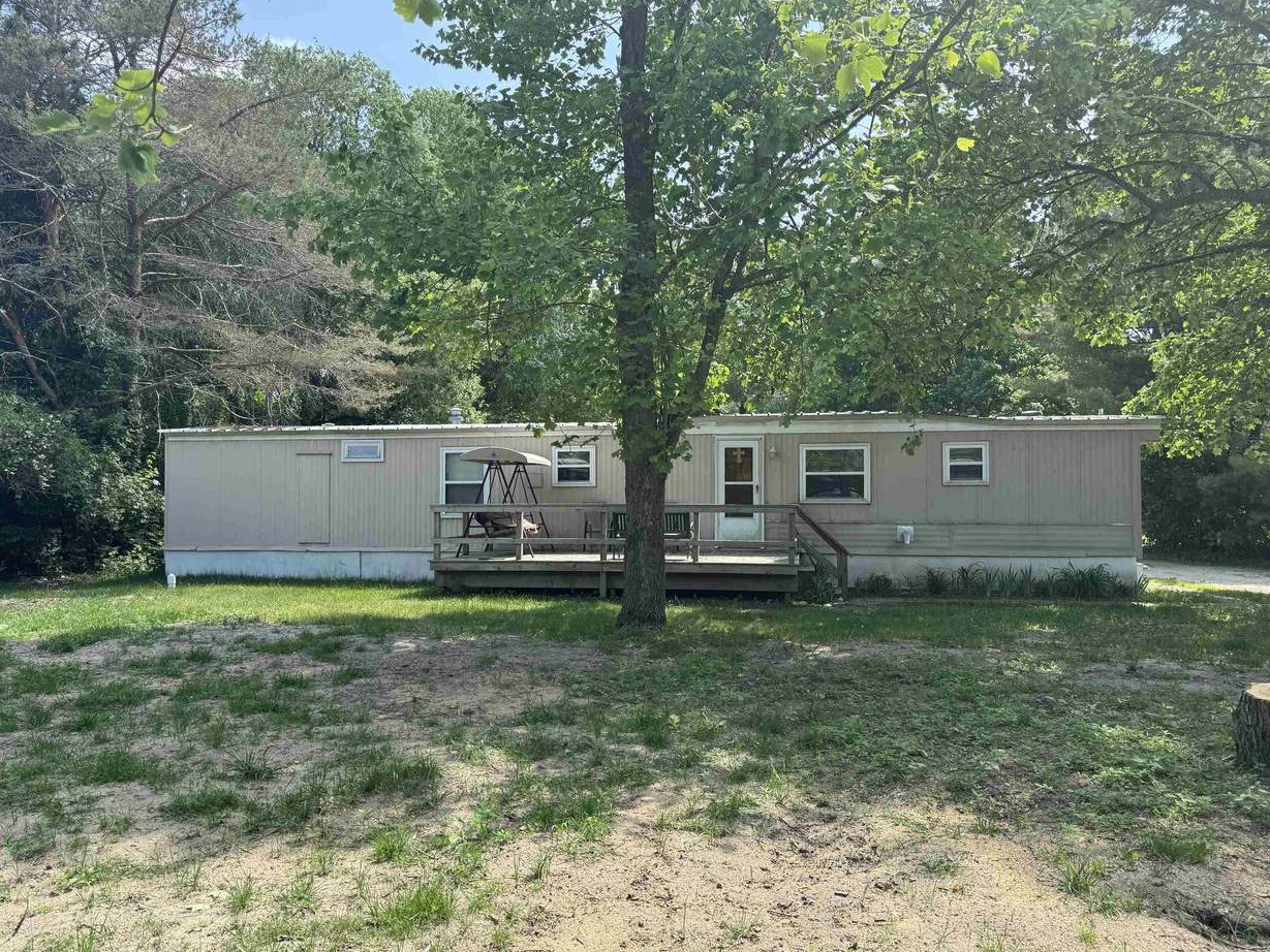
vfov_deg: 54.9
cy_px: 484
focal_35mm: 25
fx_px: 917
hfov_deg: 69.4
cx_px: 644
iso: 80
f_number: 1.78
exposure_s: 1/912
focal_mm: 6.76
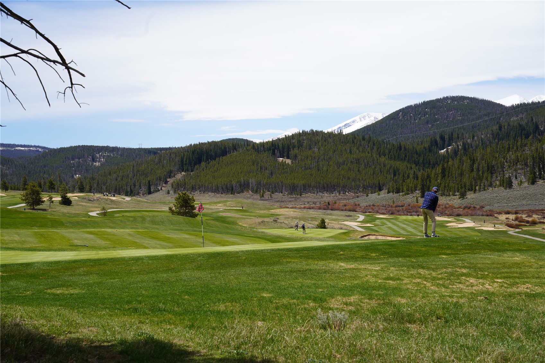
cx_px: 272
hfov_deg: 25.1
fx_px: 1226
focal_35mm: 81
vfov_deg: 16.9
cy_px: 182
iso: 100
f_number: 9.5
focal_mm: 81
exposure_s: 1/200
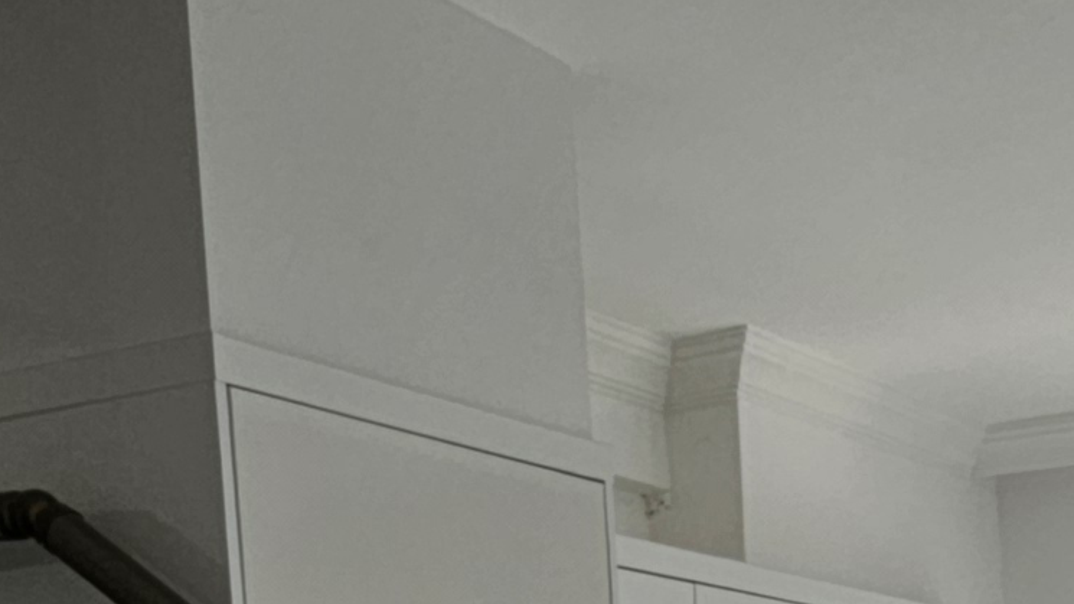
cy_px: 1156
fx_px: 2164
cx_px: 949
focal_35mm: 76
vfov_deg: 13.8
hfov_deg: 27.0
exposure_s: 1/203
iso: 50
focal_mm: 2.2
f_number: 2.2
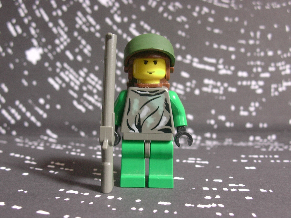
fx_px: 378
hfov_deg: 42.1
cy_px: 109
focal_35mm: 45
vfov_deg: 32.2
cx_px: 146
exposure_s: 1/10.3
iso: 70
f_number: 2.9
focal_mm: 6.7
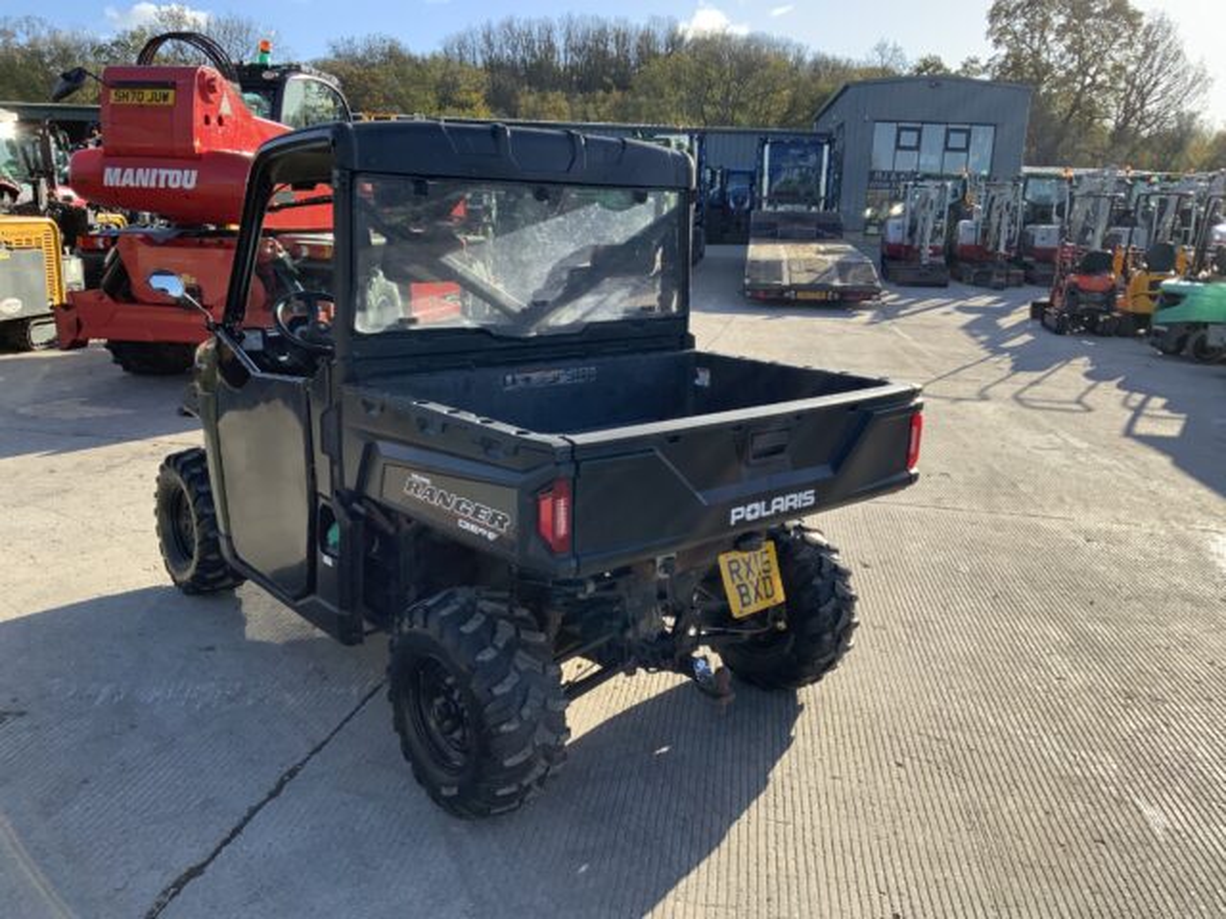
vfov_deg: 48.2
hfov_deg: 61.7
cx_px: 613
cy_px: 460
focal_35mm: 29
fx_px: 1027
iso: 16
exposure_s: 1/829
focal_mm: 3
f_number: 1.8
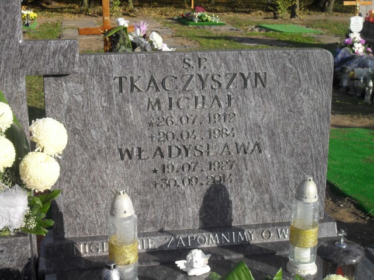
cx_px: 187
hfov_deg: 33.8
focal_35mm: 57
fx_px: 616
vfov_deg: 25.7
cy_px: 140
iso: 100
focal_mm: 10.1
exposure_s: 1/500
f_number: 4.3
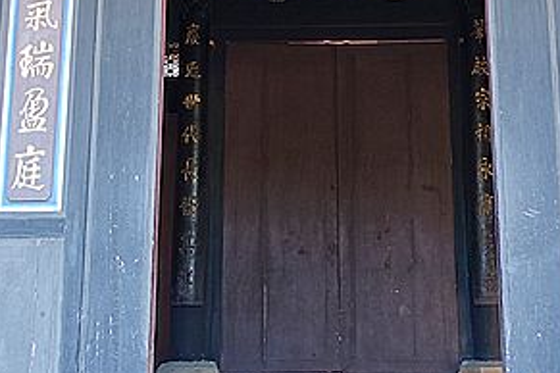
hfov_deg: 30.4
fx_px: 1027
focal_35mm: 66
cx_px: 331
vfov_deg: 19.9
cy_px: -11
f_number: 2.8
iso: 100
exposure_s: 1/30
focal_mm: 8.8
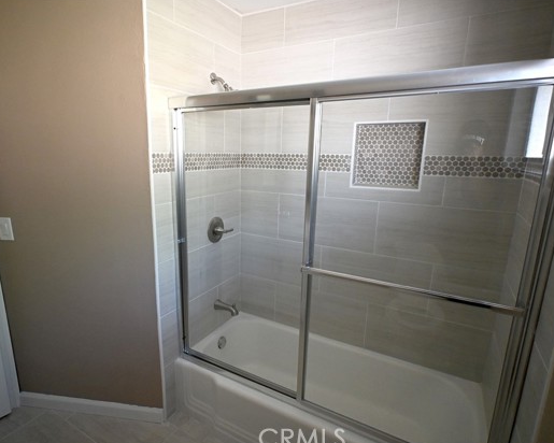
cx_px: 241
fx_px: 344
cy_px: 224
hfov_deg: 77.3
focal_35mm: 21
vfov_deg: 65.5
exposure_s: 1/125
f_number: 3.5
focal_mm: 12
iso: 1400
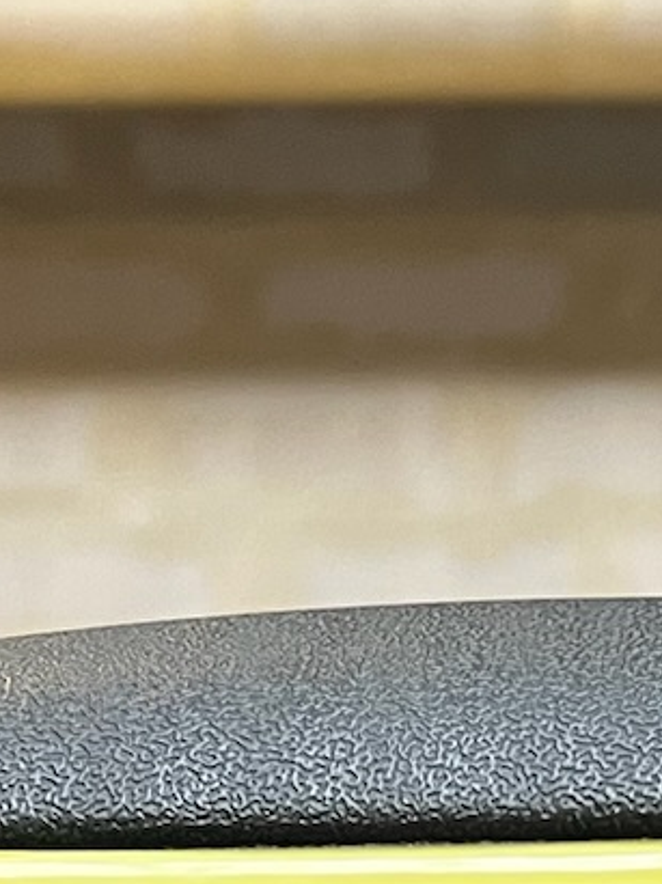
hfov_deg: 11.3
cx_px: 671
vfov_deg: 13.8
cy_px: 1524
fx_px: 3318
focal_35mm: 130
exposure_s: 1/50
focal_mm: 5.7
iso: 200
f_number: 1.5
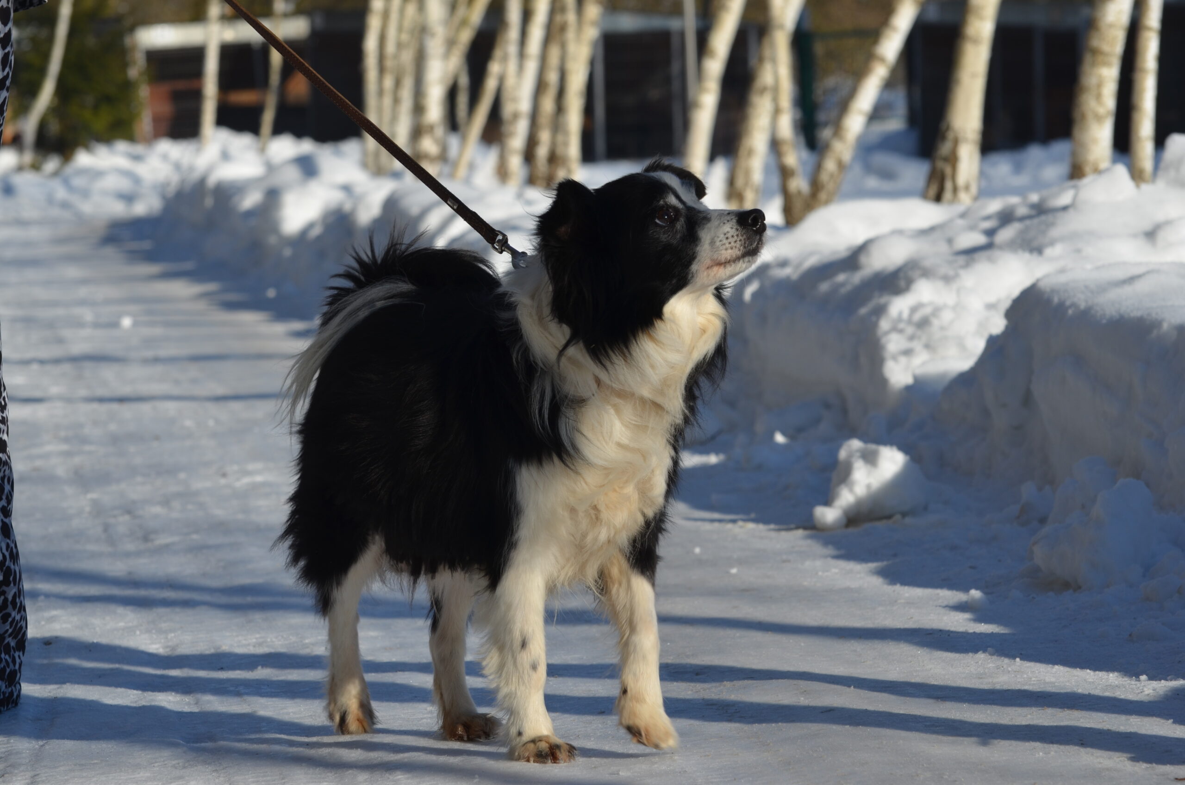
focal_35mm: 174
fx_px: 5716
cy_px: 392
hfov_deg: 11.8
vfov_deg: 7.9
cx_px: 592
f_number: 8
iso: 100
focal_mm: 116
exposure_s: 1/250
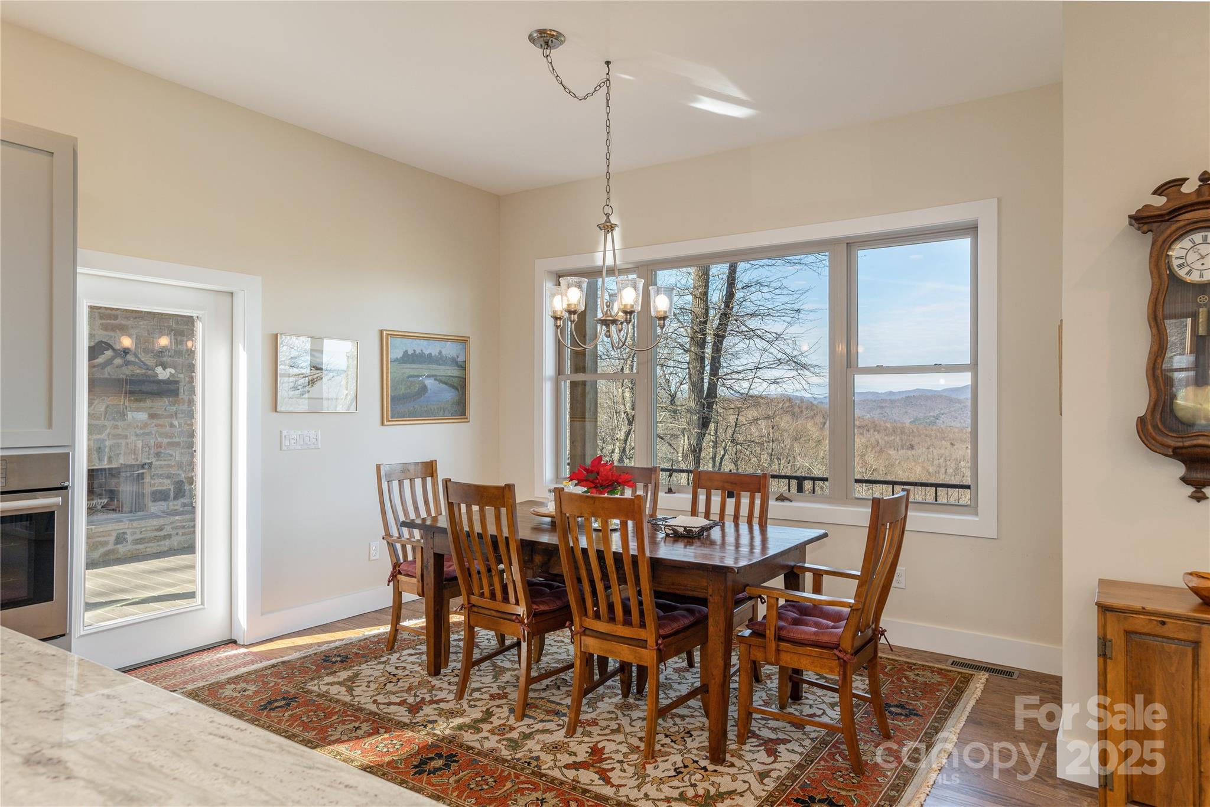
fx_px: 639
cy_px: 404
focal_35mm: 19
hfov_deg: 86.9
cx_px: 605
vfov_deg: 64.6
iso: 320
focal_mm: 19
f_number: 7.1
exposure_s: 1/60
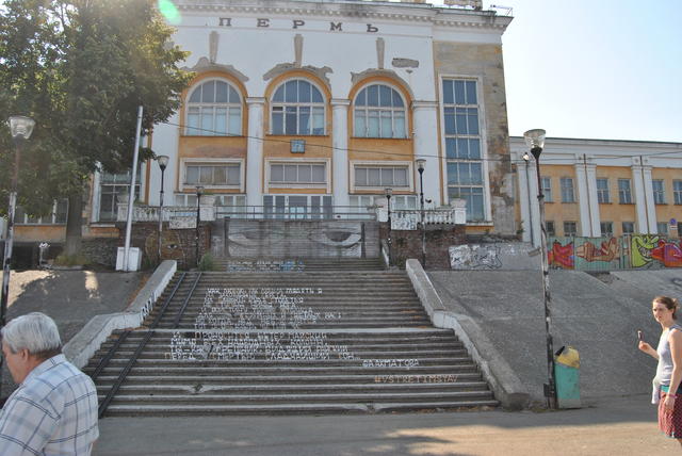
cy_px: 228
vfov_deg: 48.0
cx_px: 341
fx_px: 512
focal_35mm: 27
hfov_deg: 67.3
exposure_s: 1/200
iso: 100
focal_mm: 18
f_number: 7.1
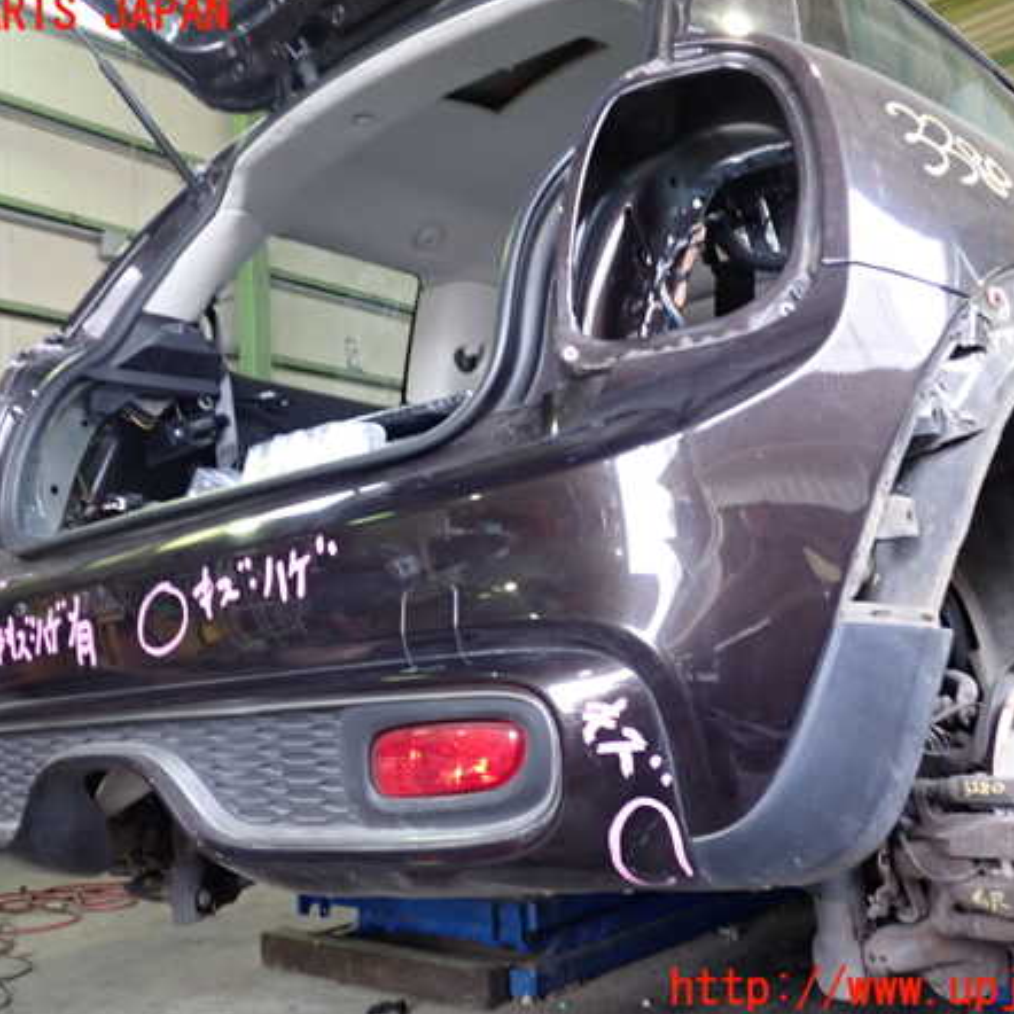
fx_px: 1193
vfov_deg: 46.0
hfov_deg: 46.0
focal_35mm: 36
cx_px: 500
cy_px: 502
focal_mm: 5.4
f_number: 2.3
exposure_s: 1/30
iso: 400
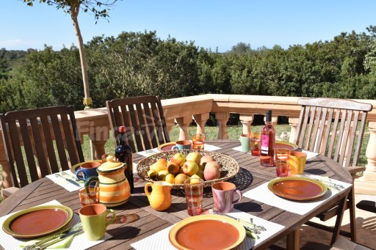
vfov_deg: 36.8
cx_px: 188
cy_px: 125
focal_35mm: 36
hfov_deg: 53.1
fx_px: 376
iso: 200
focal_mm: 24
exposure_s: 1/250
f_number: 8
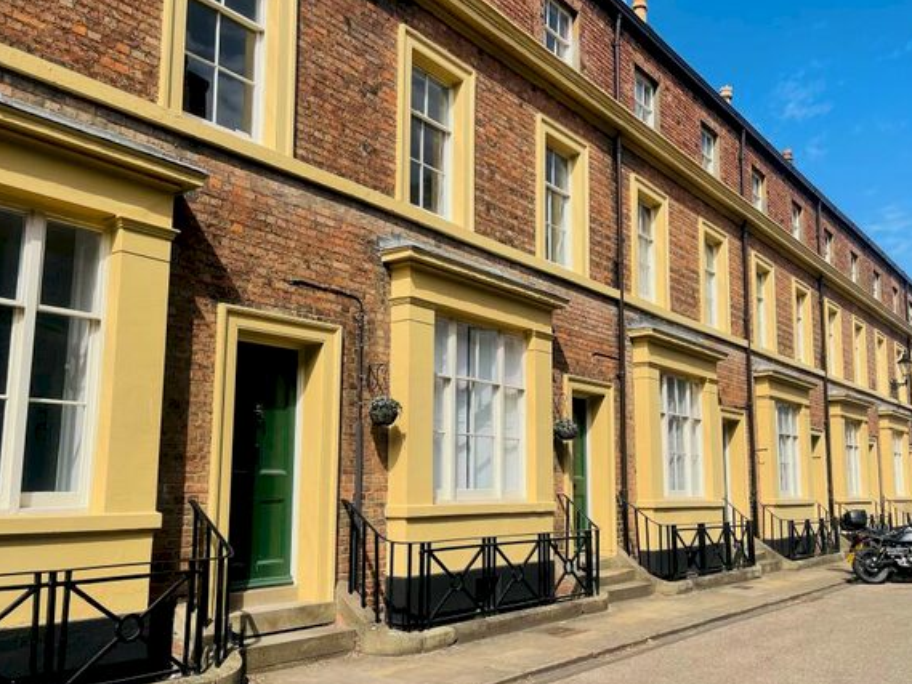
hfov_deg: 56.6
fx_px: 843
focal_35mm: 32
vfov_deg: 44.2
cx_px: 519
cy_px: 360
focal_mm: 5.1
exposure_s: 1/3922
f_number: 1.6
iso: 32
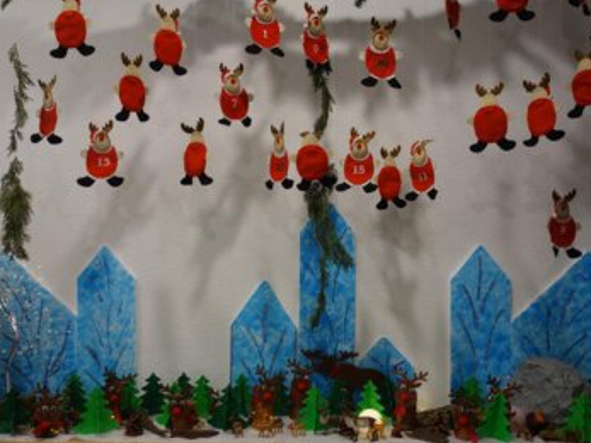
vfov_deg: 35.1
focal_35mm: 41
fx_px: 700
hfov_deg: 45.8
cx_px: 312
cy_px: 221
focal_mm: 13.75
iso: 200
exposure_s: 1/40
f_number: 2.8
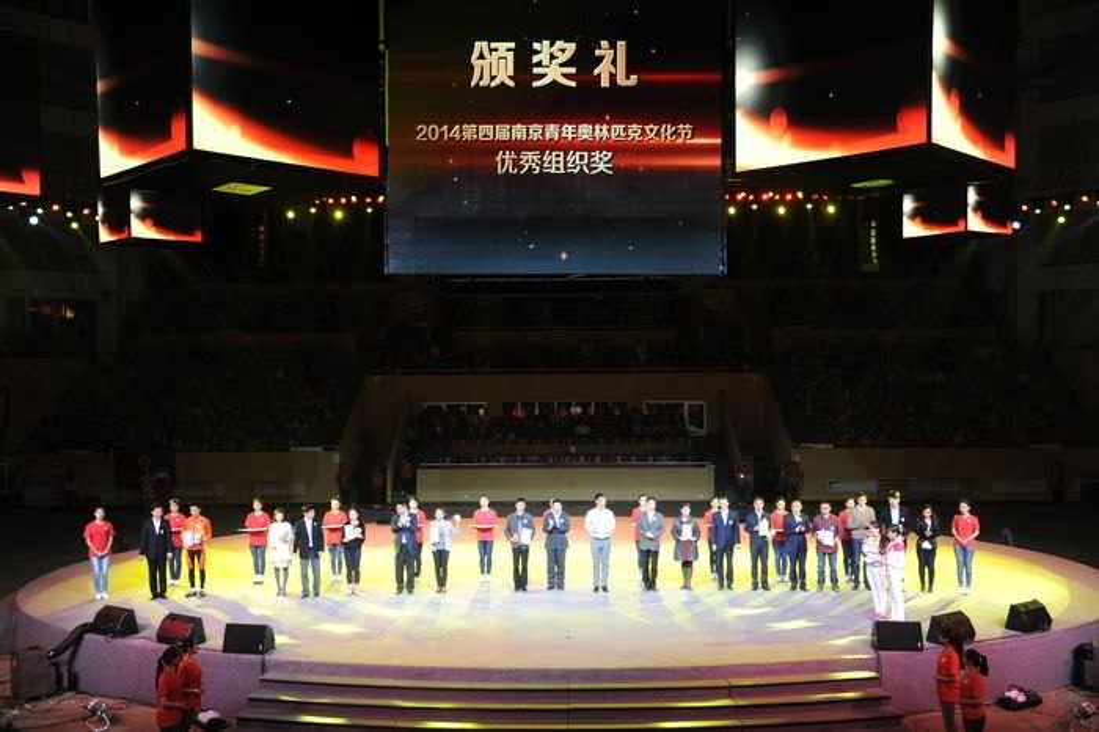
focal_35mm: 34
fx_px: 1037
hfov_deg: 55.8
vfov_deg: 38.8
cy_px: 366
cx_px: 550
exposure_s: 1/100
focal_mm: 34
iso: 640
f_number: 5
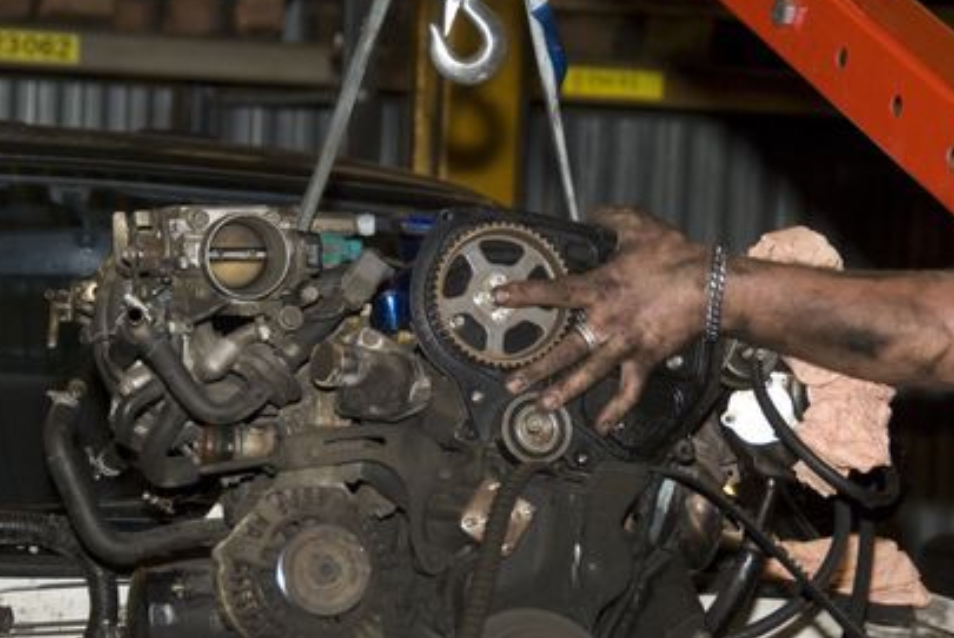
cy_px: 396
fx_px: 4404
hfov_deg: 12.4
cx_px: 511
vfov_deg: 8.3
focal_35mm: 166
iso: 400
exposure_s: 1/40
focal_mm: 70
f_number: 5
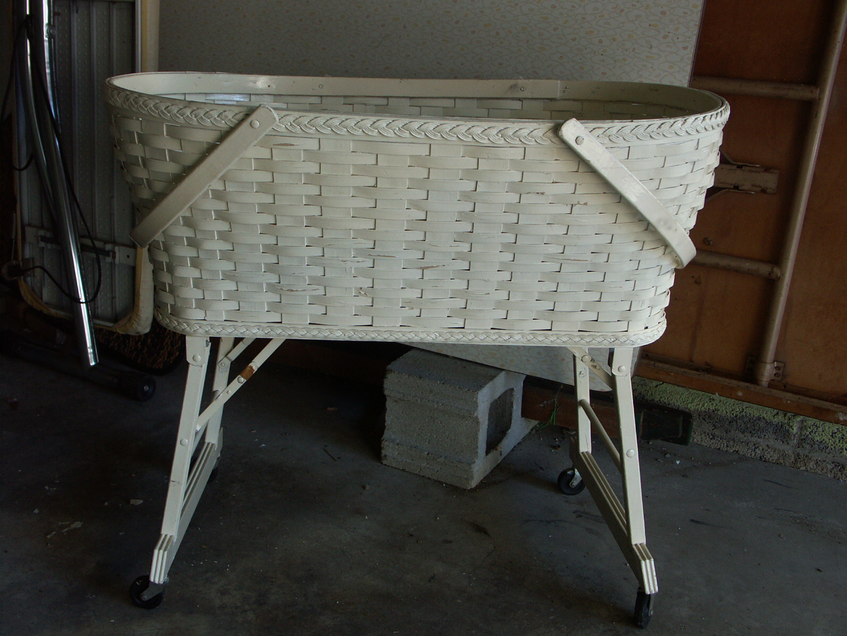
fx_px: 807
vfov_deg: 42.9
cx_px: 424
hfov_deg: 55.4
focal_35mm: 33
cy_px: 318
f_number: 3.5
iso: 100
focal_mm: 8.55
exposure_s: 1/100
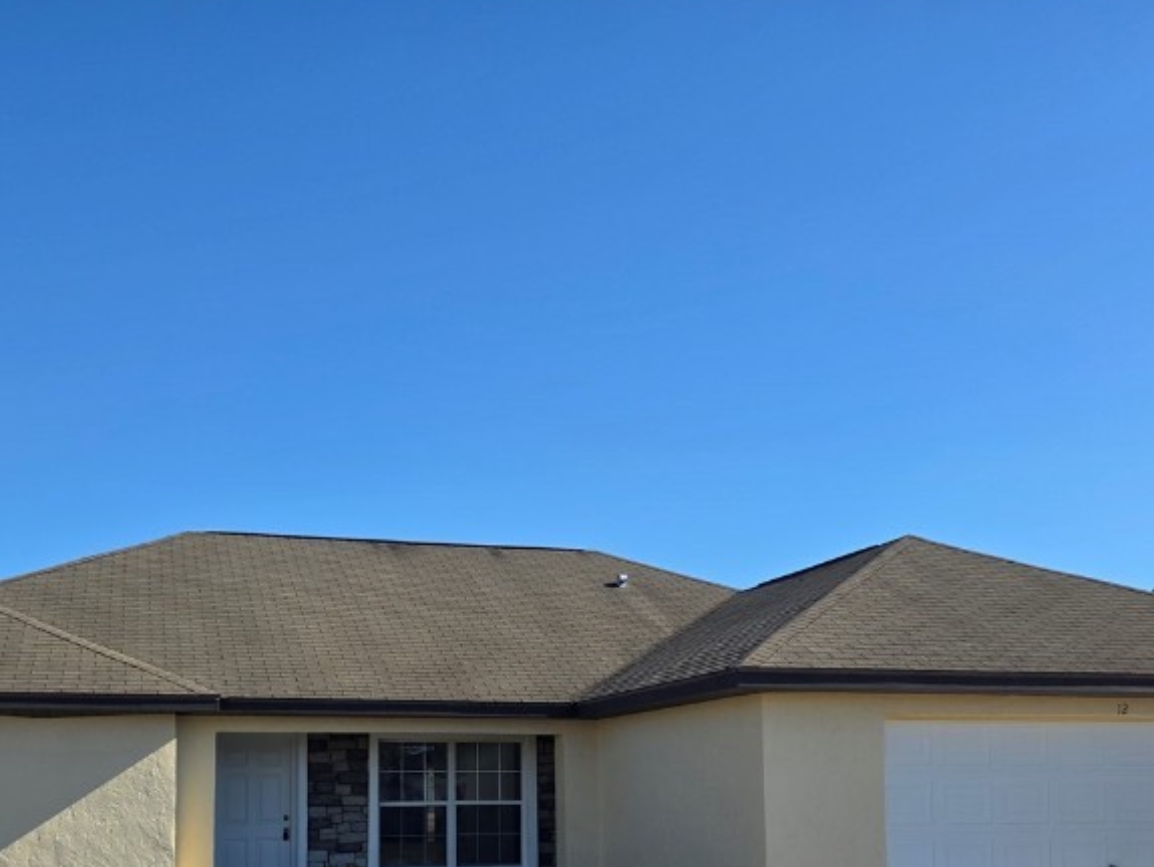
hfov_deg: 45.6
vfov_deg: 33.6
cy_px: 748
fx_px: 1367
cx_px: 483
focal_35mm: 41
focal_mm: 6.3
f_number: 1.7
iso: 80
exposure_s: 1/5608
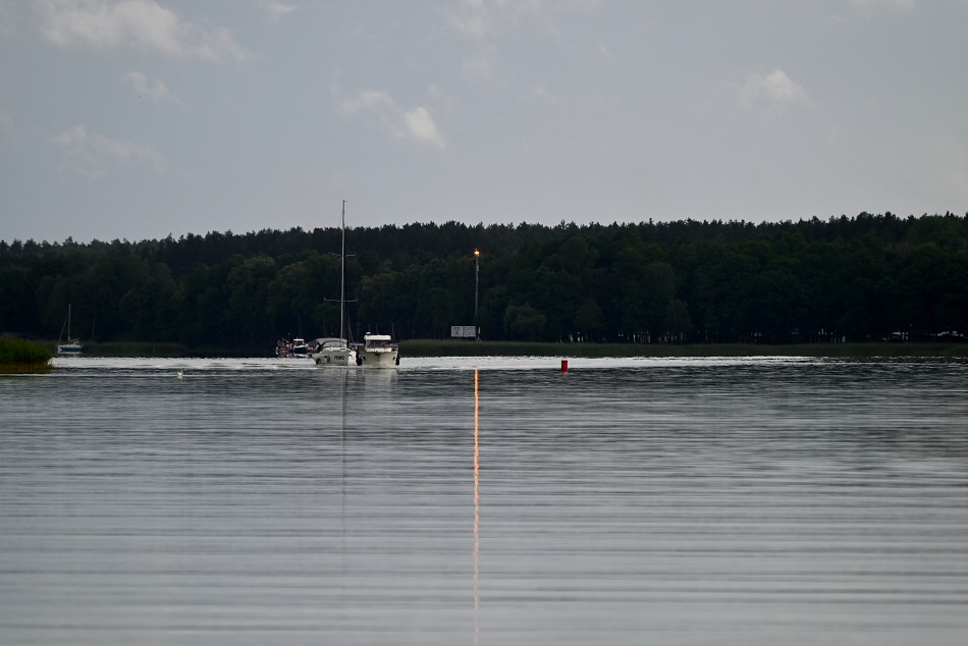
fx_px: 8069
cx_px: 484
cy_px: 323
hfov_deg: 6.9
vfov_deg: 4.6
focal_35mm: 300
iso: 400
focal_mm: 300
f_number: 5.6
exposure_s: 1/1000
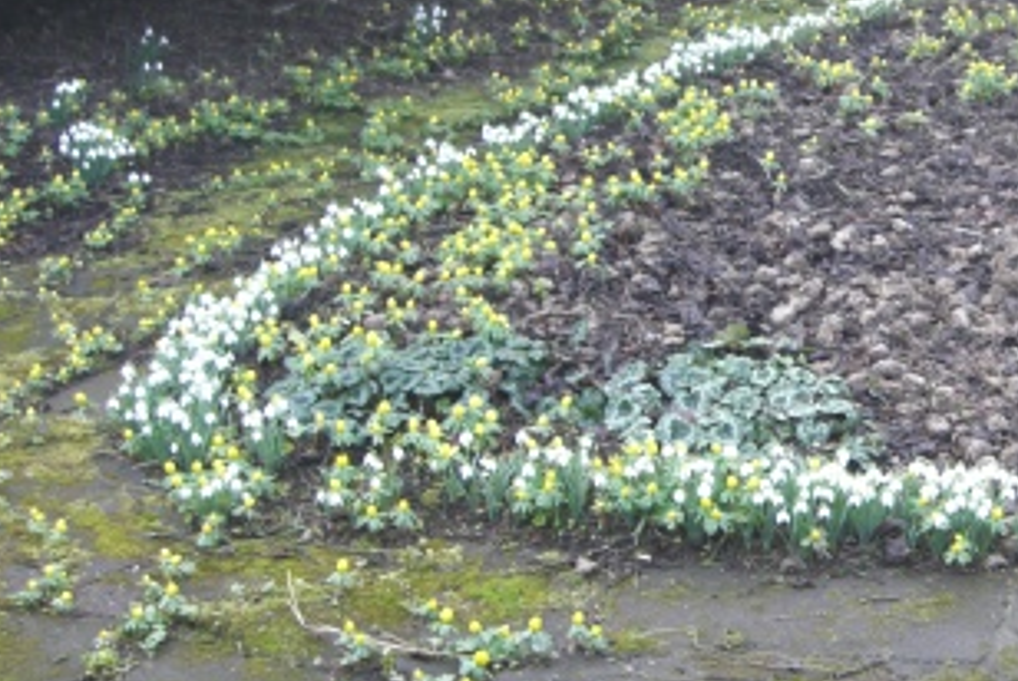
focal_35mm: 82
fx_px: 2321
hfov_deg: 23.7
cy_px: 321
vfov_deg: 16.7
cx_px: 1005
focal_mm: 7.9
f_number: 2.8
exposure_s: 1/80
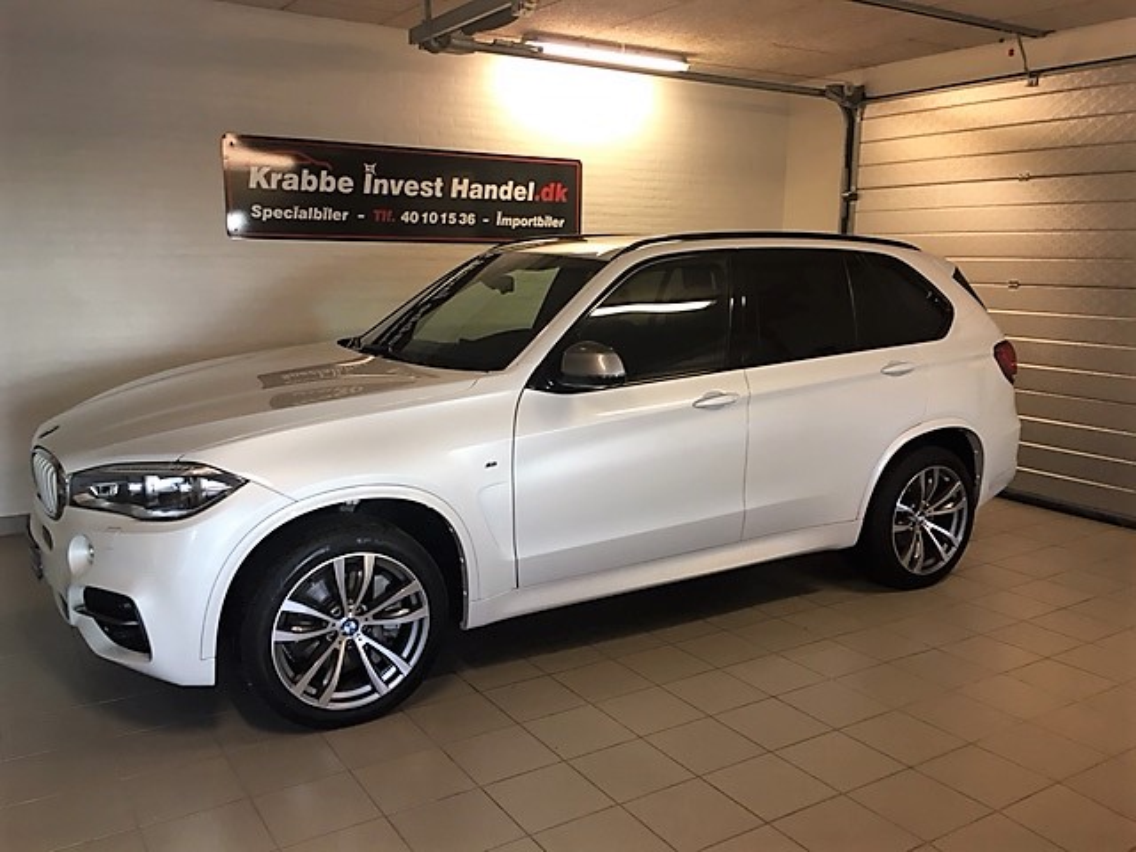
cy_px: 426
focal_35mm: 29
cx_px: 568
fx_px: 952
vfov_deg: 48.2
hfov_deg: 61.7
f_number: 2.2
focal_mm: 4.15
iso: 64
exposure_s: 1/33
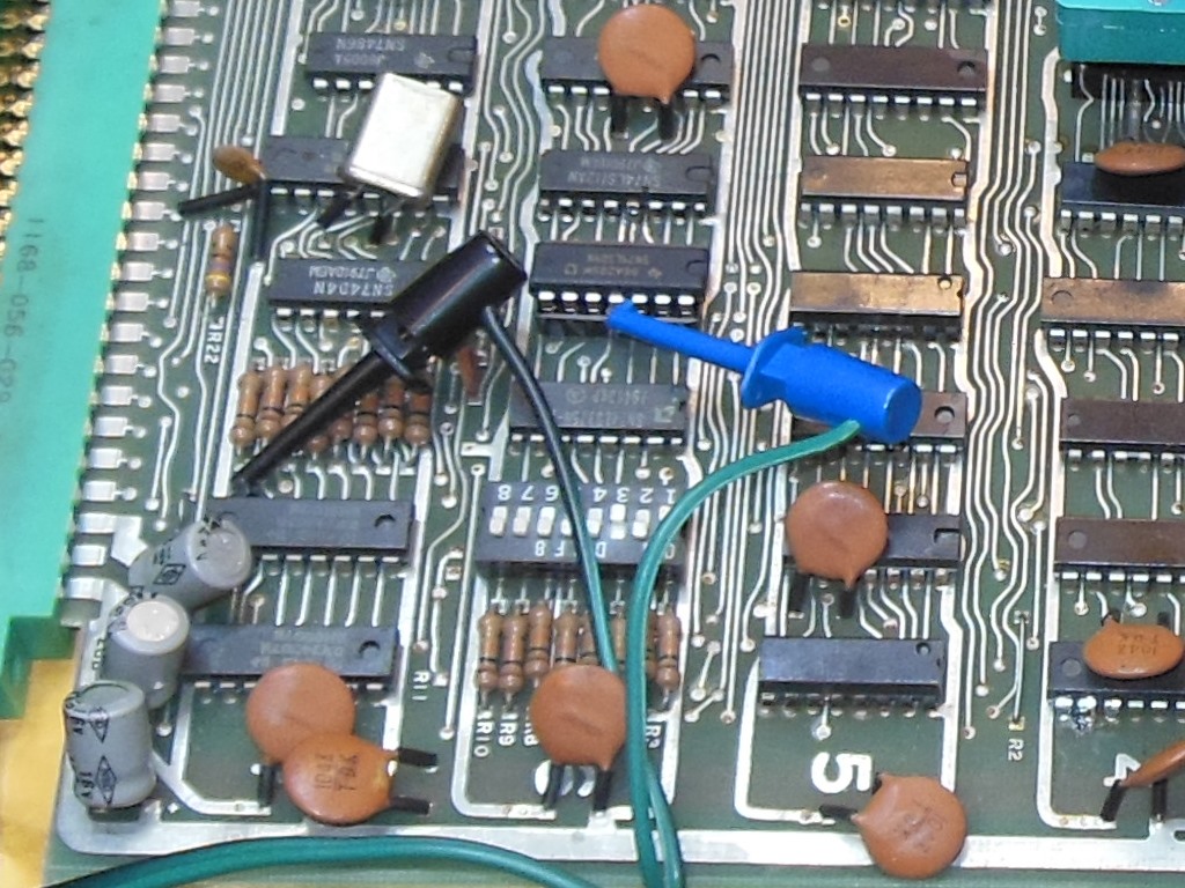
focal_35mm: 25
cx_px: 592
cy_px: 444
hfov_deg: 69.4
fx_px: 856
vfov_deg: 54.9
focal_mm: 4.5
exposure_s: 1/30
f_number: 3.2
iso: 125
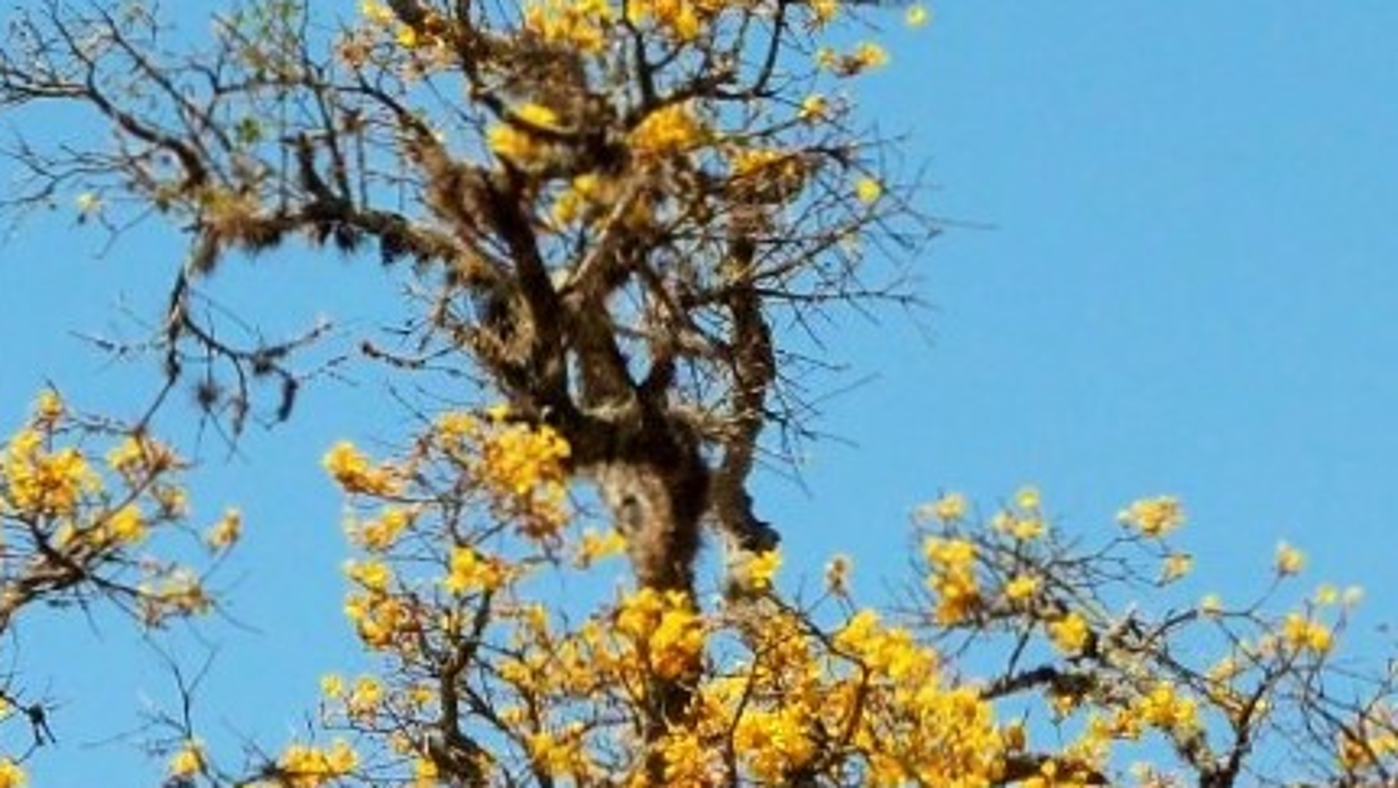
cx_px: 391
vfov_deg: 2.6
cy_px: 1081
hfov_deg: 4.7
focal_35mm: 460
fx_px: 17061
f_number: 4
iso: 100
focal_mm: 23
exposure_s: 1/1000
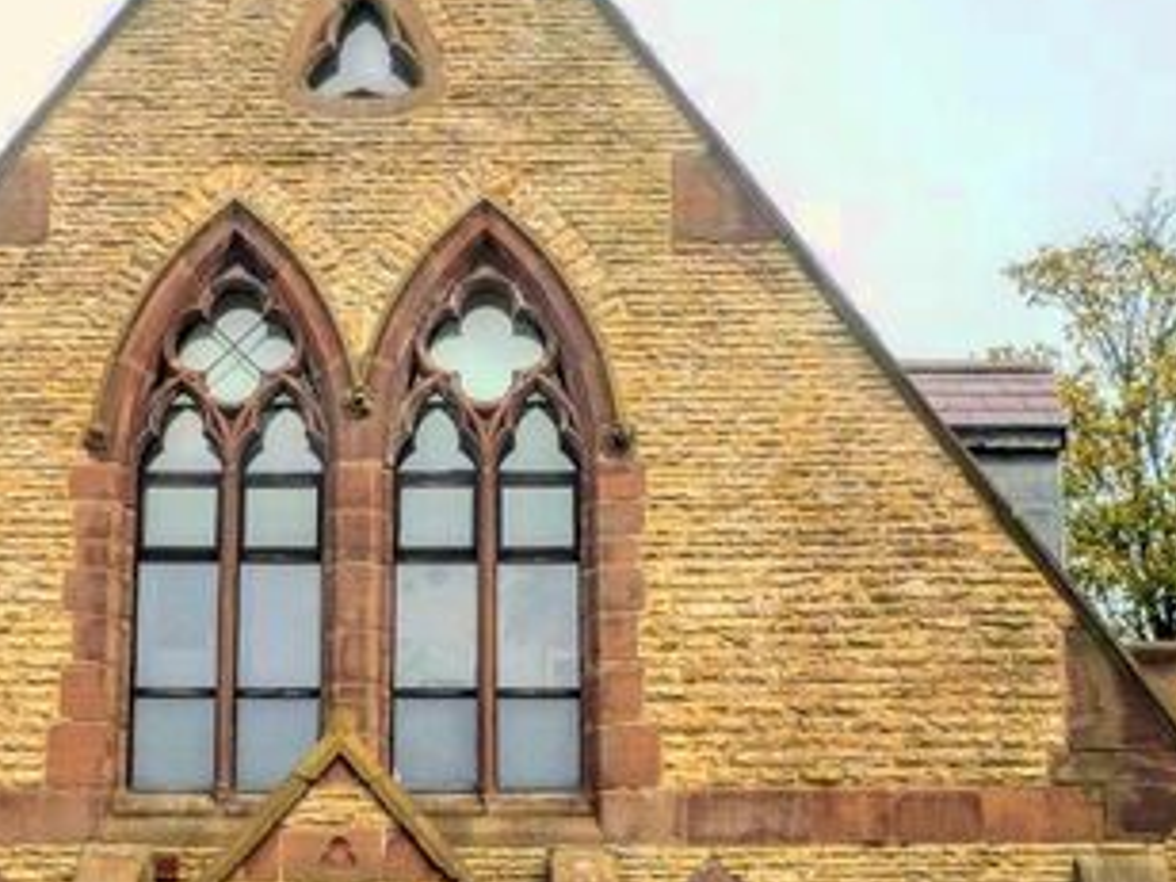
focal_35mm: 75
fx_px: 2548
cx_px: 466
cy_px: 701
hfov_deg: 25.9
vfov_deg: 19.4
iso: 80
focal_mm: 5.5
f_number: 2.8
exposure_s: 1/250
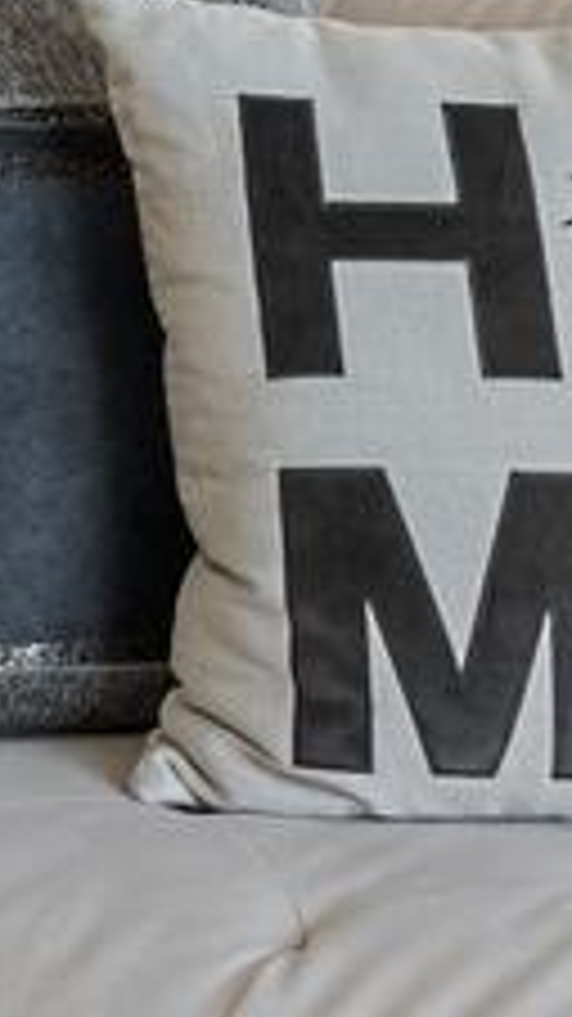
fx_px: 4102
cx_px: -1194
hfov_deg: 7.1
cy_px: -664
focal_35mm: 152
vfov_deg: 13.1
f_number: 8
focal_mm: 16
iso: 200
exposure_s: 1/5
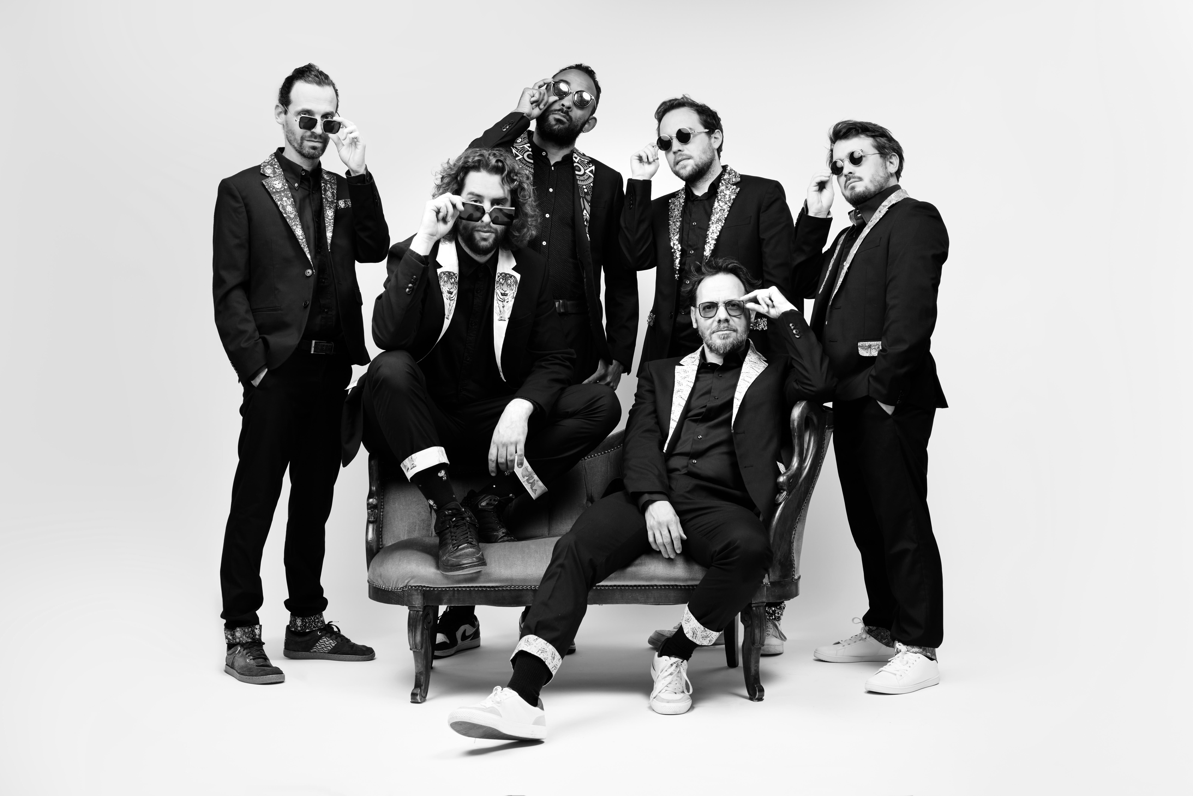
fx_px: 1657
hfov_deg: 39.6
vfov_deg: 27.0
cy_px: 398
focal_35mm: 50
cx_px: 596
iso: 160
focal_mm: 50
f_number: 10
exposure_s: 1/200
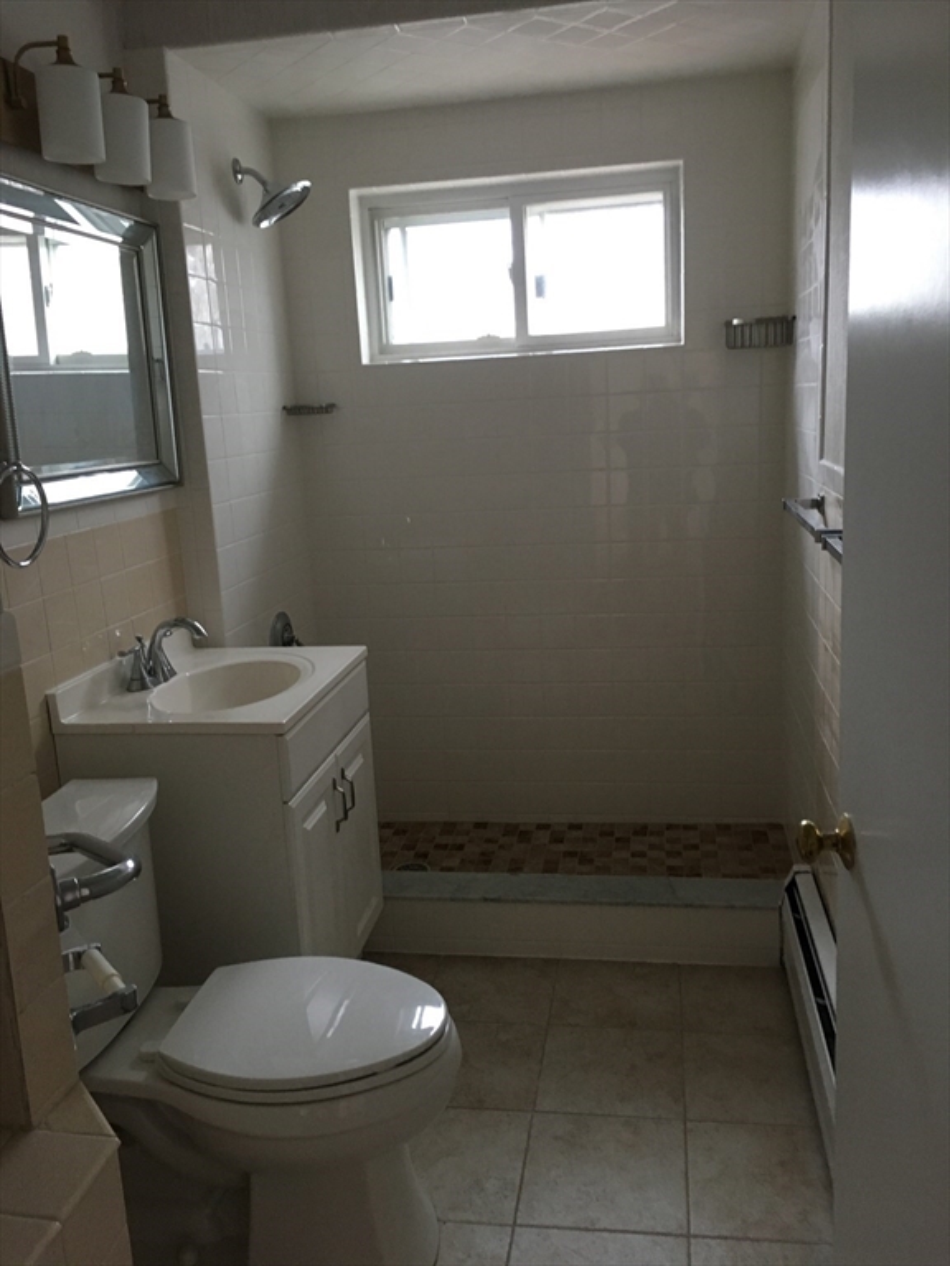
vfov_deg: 61.7
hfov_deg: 48.2
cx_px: 475
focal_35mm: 29
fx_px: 1061
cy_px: 633
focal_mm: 4.15
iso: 125
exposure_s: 1/30
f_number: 2.2
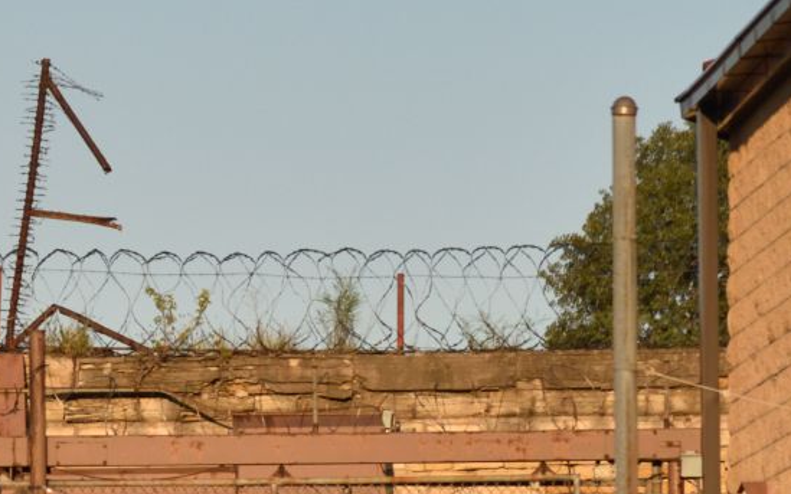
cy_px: 789
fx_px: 9829
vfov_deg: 2.9
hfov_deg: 4.6
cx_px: -182
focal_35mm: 456
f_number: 4
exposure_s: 1/4000
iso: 1000
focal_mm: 120
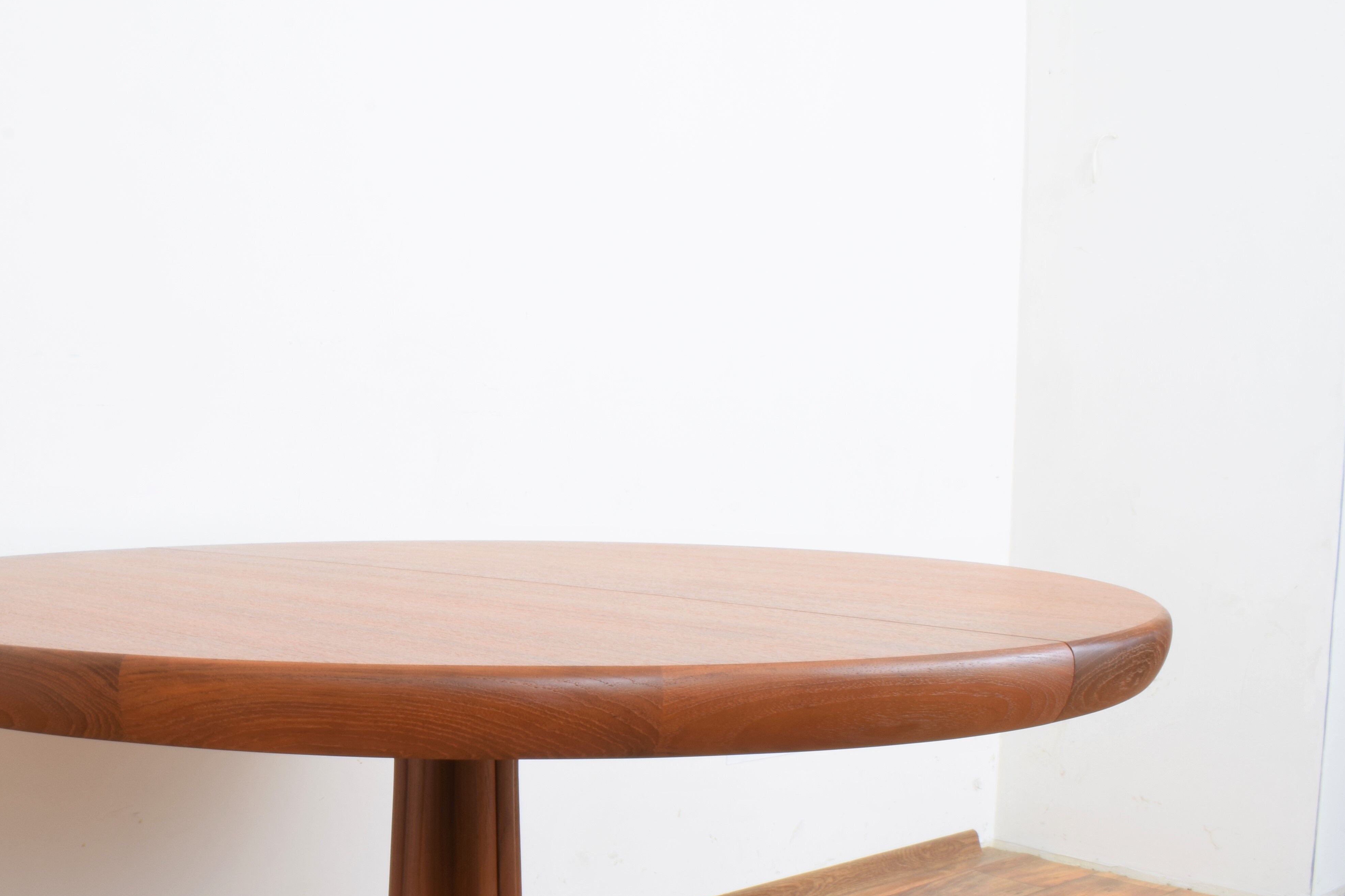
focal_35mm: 41
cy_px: 638
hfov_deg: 45.8
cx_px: 343
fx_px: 1532
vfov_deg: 32.2
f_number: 22
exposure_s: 4
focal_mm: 18
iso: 100
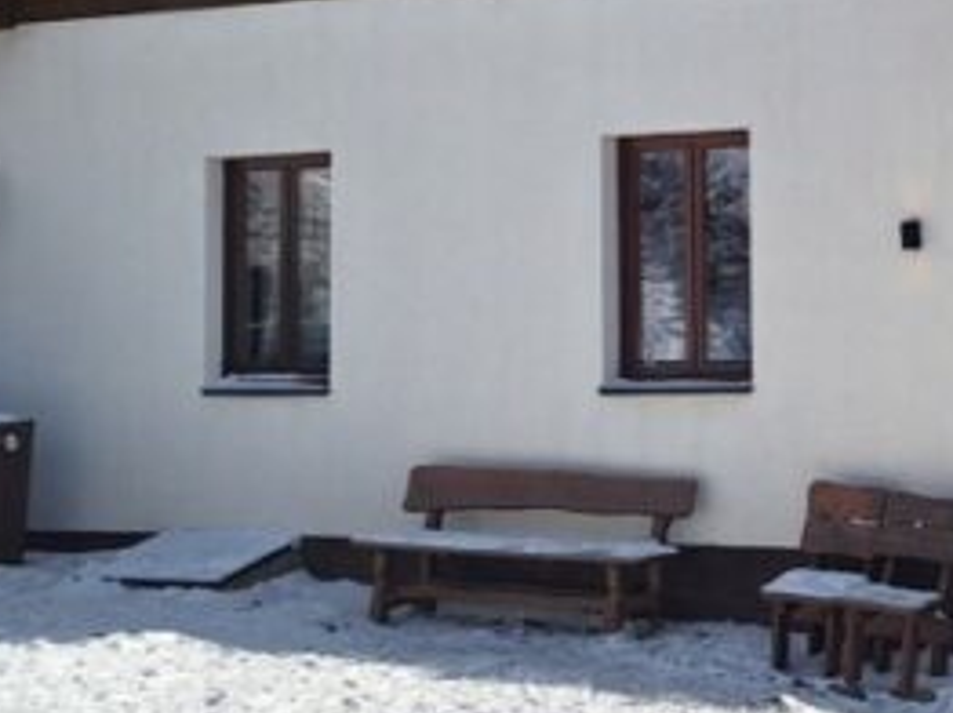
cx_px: 989
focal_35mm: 90
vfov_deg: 16.3
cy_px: 149
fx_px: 2475
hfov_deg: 20.9
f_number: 1.8
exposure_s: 1/4049
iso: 40
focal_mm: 5.54
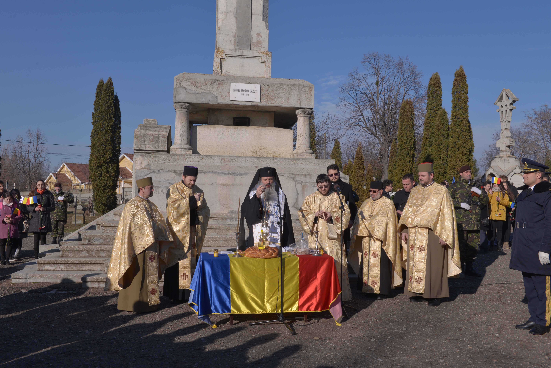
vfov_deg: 37.9
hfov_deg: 54.4
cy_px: 184
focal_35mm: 35
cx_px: 276
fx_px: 536
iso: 400
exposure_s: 1/640
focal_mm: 35
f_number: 13
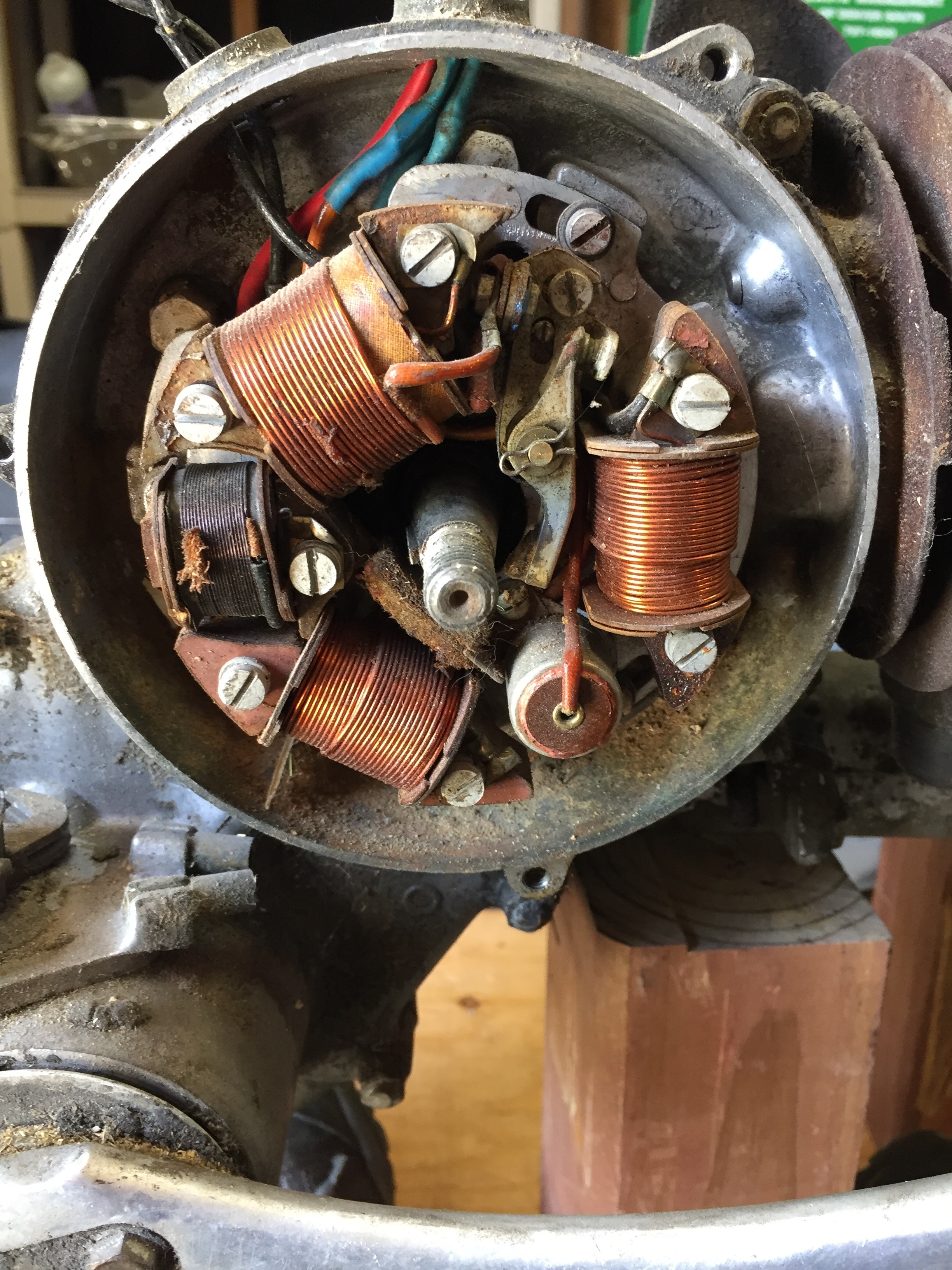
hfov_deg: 48.2
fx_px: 1063
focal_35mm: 29
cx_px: 476
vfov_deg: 61.7
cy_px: 635
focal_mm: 4.15
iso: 100
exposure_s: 1/30
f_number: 2.2
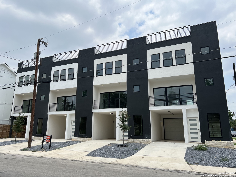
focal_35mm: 26
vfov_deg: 53.1
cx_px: 118
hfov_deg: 67.3
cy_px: 88
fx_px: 177
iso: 50
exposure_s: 1/5587
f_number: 1.5
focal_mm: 5.7
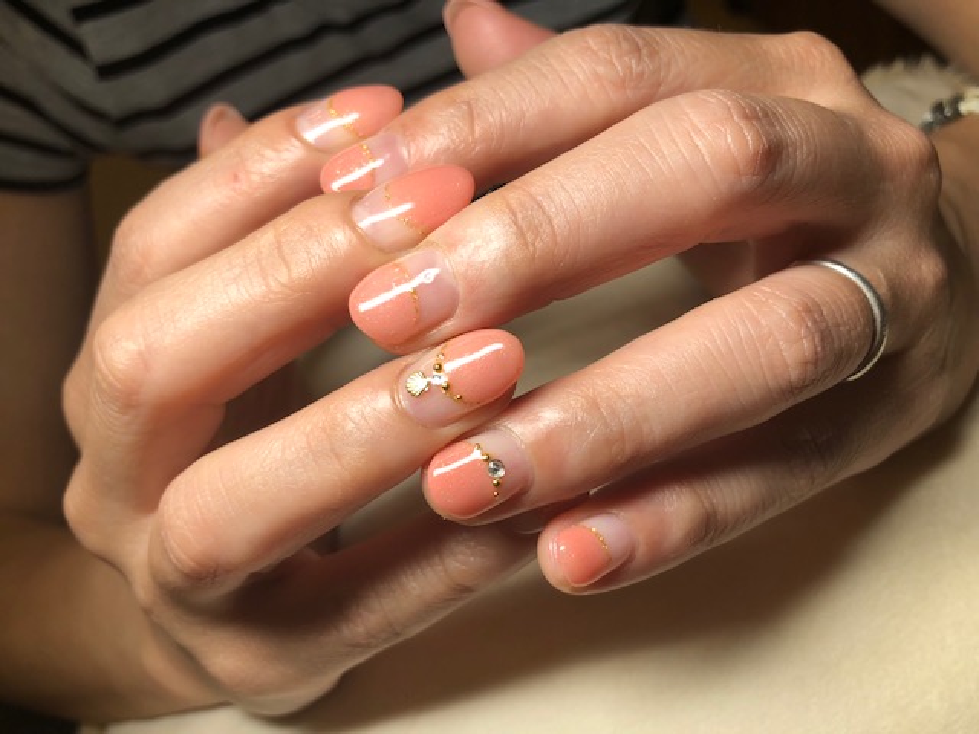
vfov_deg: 49.7
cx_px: 490
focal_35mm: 28
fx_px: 792
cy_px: 367
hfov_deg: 63.4
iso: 20
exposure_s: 1/148
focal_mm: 3.99
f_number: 1.8
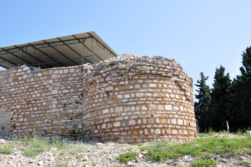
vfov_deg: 31.8
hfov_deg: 46.4
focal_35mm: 42
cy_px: 84
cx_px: 126
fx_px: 292
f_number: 10
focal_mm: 28
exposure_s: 1/200
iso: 200
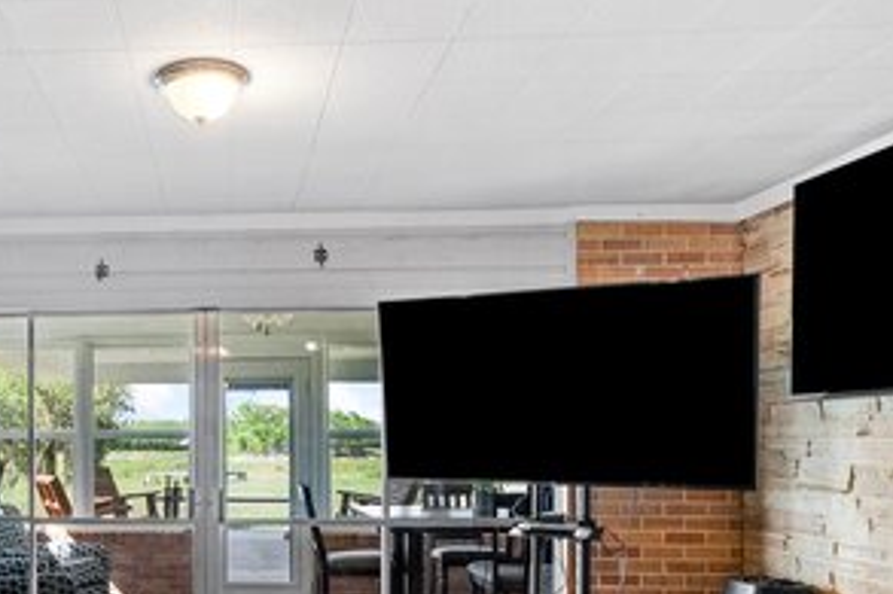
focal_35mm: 35
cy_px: 477
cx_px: 149
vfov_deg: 36.5
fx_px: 868
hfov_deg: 50.4
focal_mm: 16
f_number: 9
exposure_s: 1/5
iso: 640
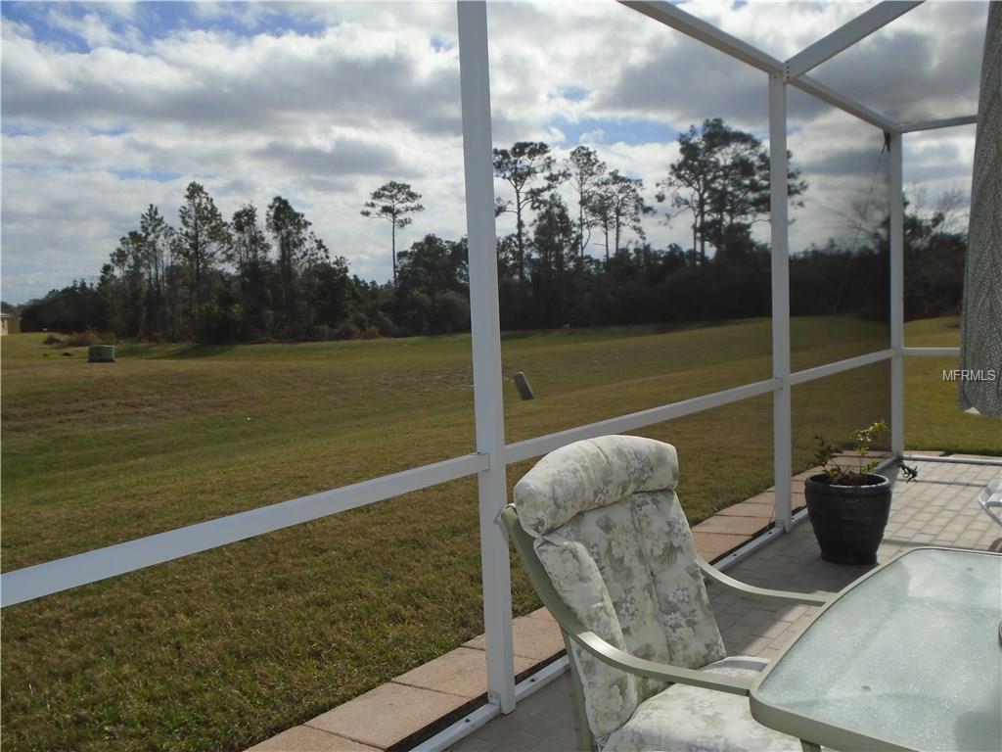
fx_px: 897
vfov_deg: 45.4
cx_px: 501
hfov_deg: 58.4
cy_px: 376
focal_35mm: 31
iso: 100
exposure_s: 1/1000
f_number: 3.5
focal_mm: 5.5
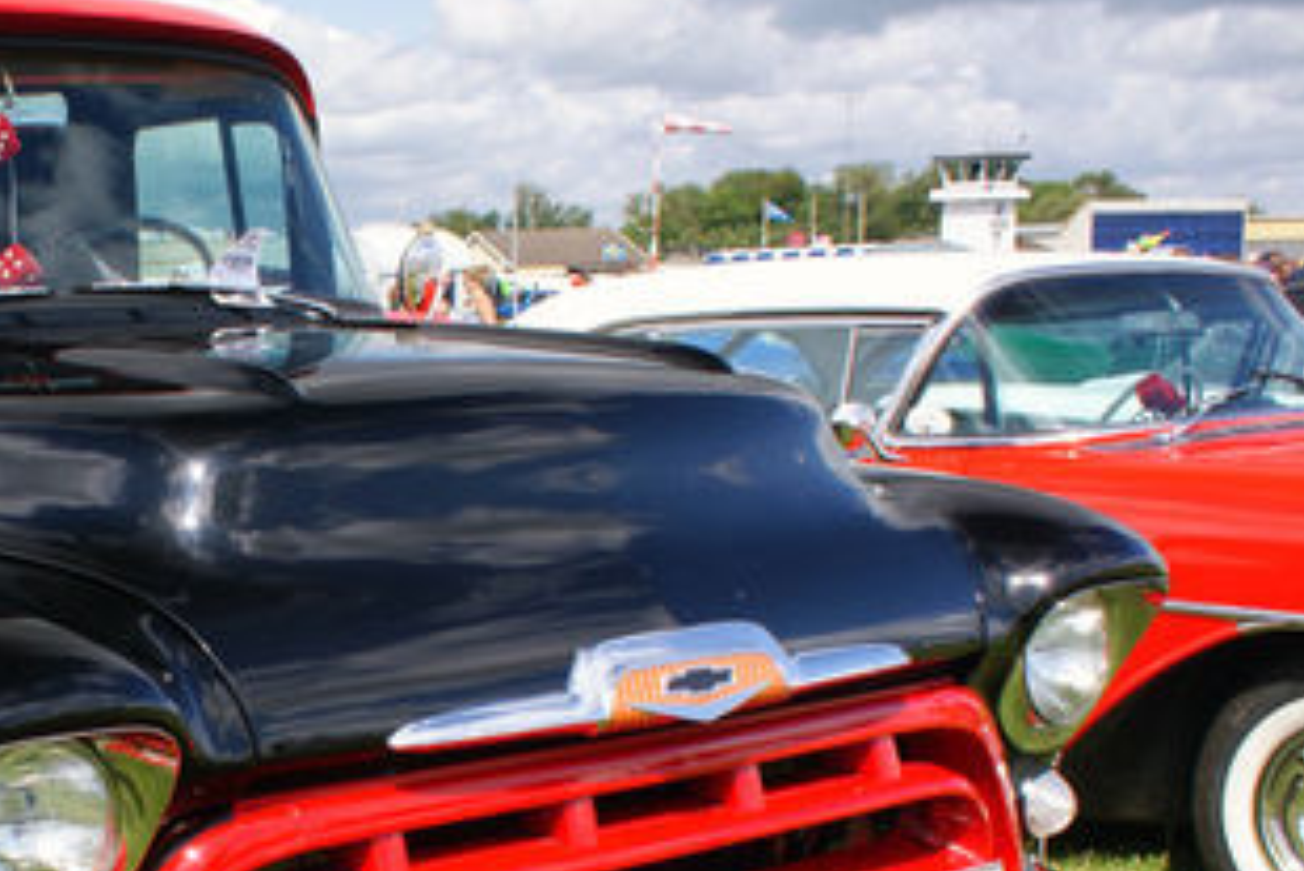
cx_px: 93
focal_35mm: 62
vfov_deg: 21.5
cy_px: 757
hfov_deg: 30.7
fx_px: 2247
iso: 100
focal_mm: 20
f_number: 8
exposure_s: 1/60
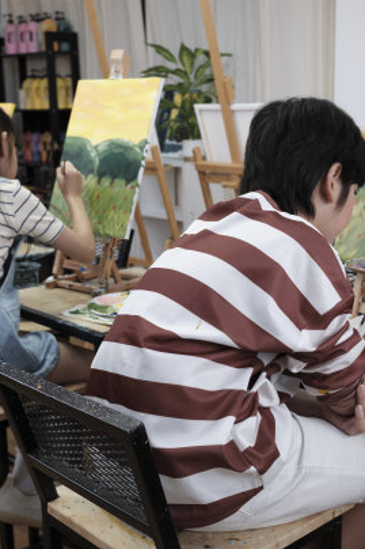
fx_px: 807
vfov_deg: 37.5
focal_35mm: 53
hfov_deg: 25.4
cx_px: 224
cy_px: 273
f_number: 3.6
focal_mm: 23
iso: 320
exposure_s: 1/60
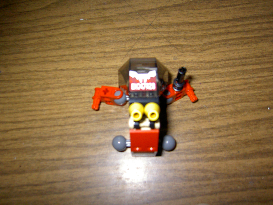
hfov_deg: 54.0
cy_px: 102
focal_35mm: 34
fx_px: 268
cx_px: 136
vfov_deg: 41.8
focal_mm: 5.6
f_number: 2.8
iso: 100
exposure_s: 1/60
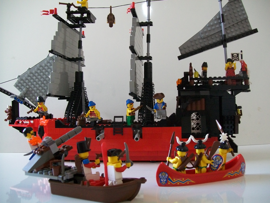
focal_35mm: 34
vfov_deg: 41.8
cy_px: 102
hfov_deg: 54.0
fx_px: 265
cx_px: 135
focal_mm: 6.1
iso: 160
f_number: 2.7
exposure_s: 1/50
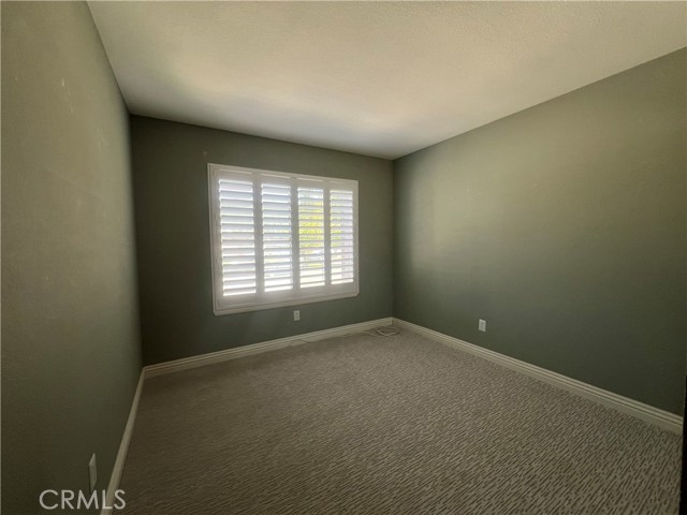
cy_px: 258
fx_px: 258
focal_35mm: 13
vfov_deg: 89.9
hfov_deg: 106.2
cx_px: 344
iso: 50
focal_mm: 1.57
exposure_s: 1/99
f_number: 1.8
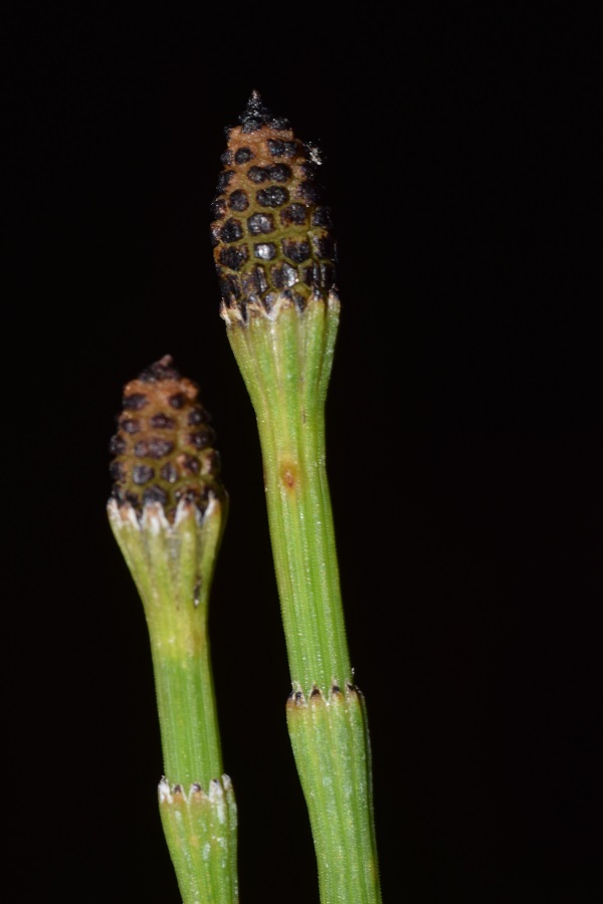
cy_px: 452
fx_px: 3957
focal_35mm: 158
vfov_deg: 13.0
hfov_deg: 8.7
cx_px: 302
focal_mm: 105
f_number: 32
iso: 100
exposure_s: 1/200
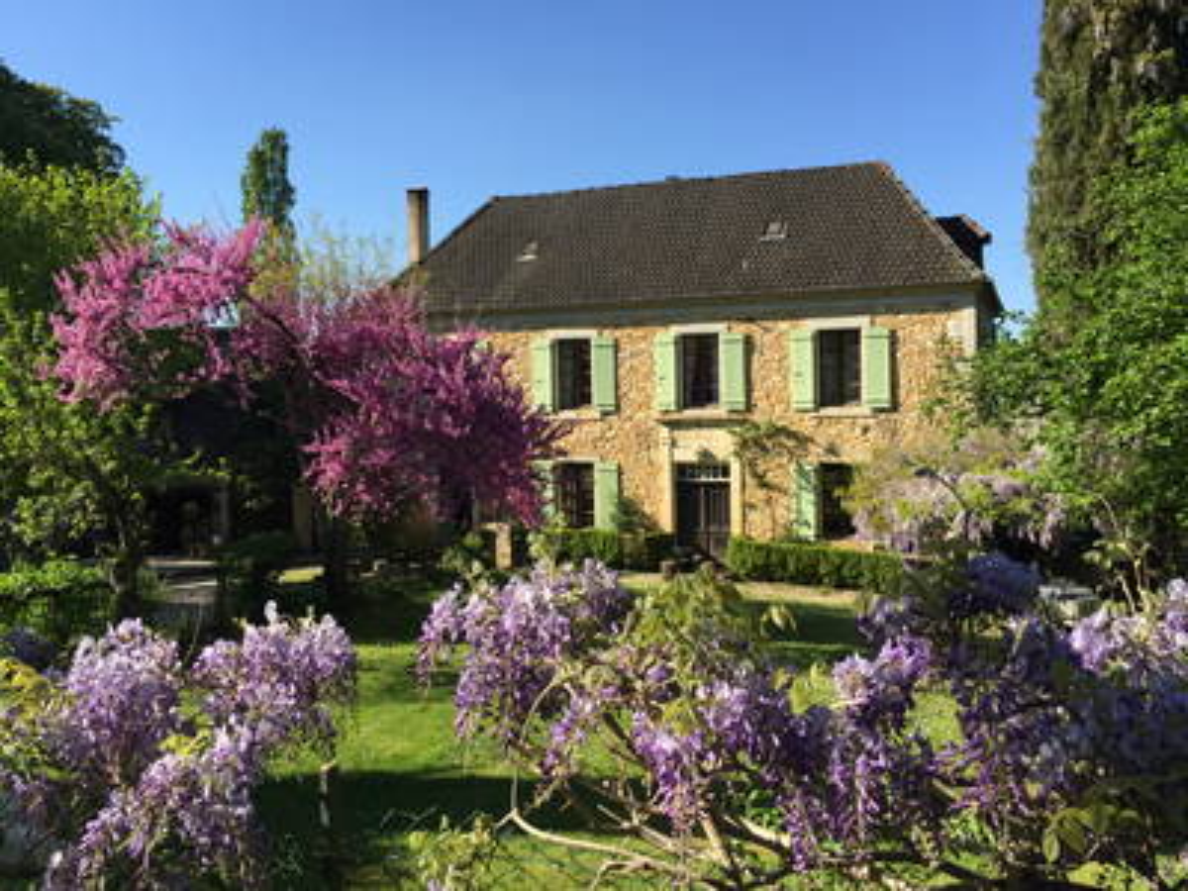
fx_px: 995
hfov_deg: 61.7
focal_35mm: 29
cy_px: 446
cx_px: 594
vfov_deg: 48.2
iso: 32
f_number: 2.2
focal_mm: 4.15
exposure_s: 1/1130
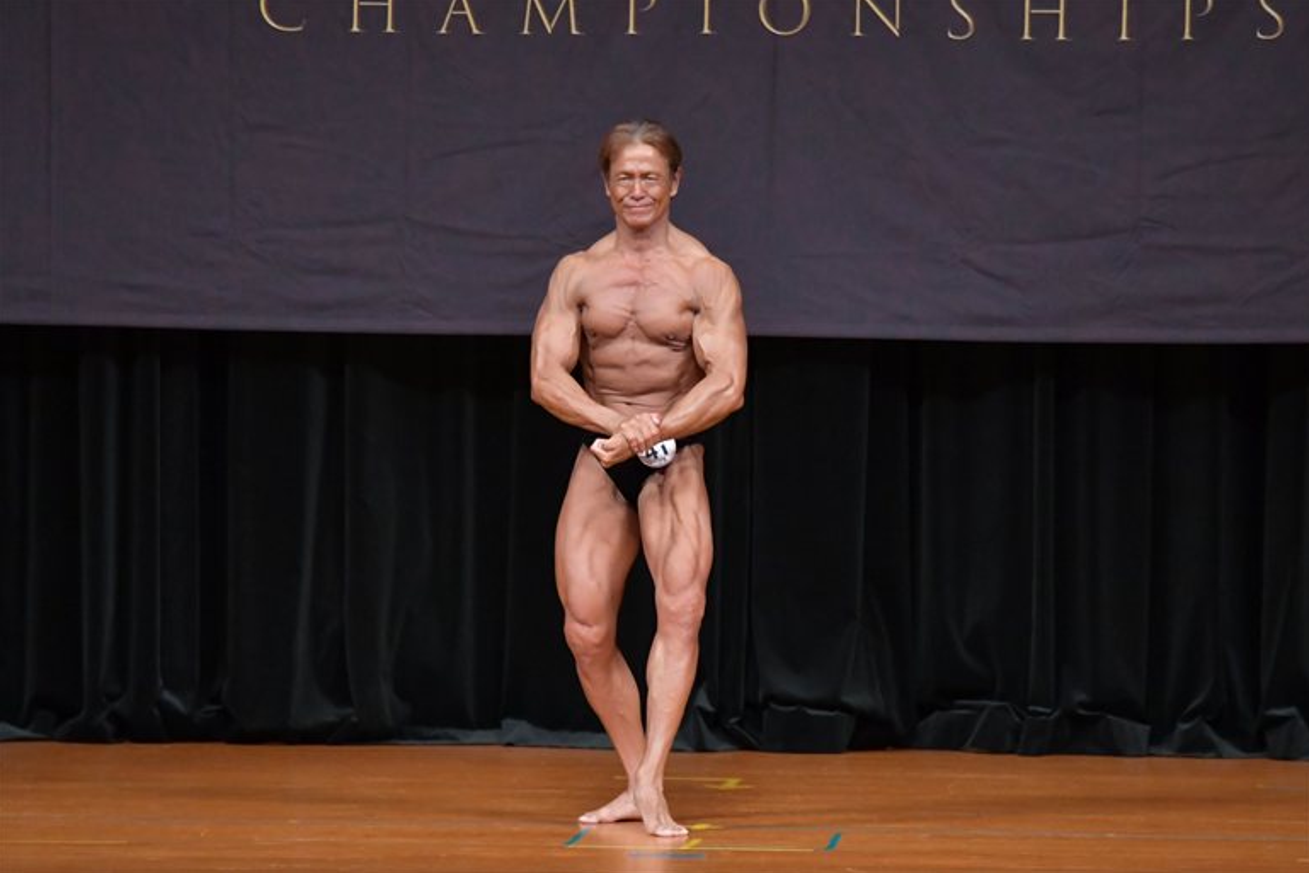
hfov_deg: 7.6
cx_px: 656
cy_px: 436
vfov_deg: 5.1
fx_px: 9891
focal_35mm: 272
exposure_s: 1/400
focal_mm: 180
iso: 5000
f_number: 5.6
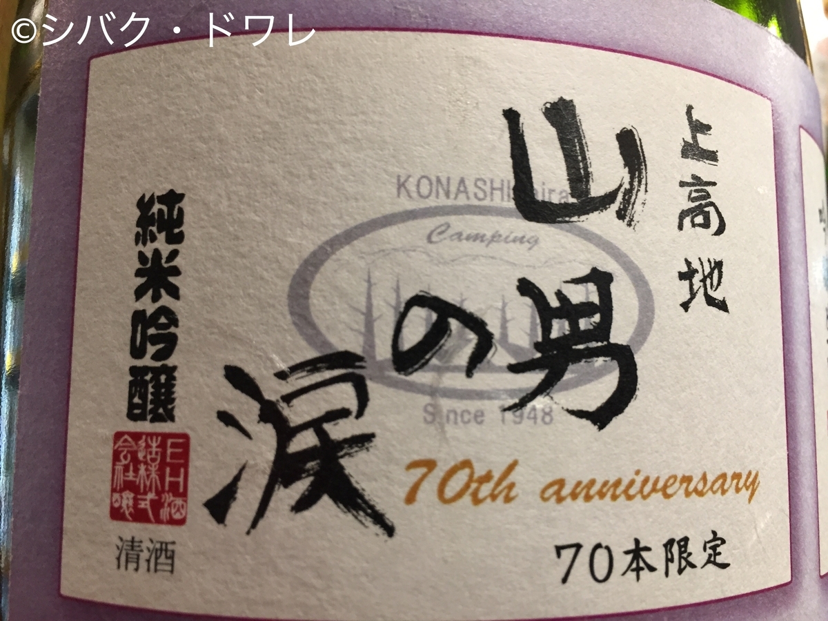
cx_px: 414
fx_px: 694
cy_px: 310
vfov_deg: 48.2
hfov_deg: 61.7
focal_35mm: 29
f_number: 2.2
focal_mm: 4.15
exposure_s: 1/30
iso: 125
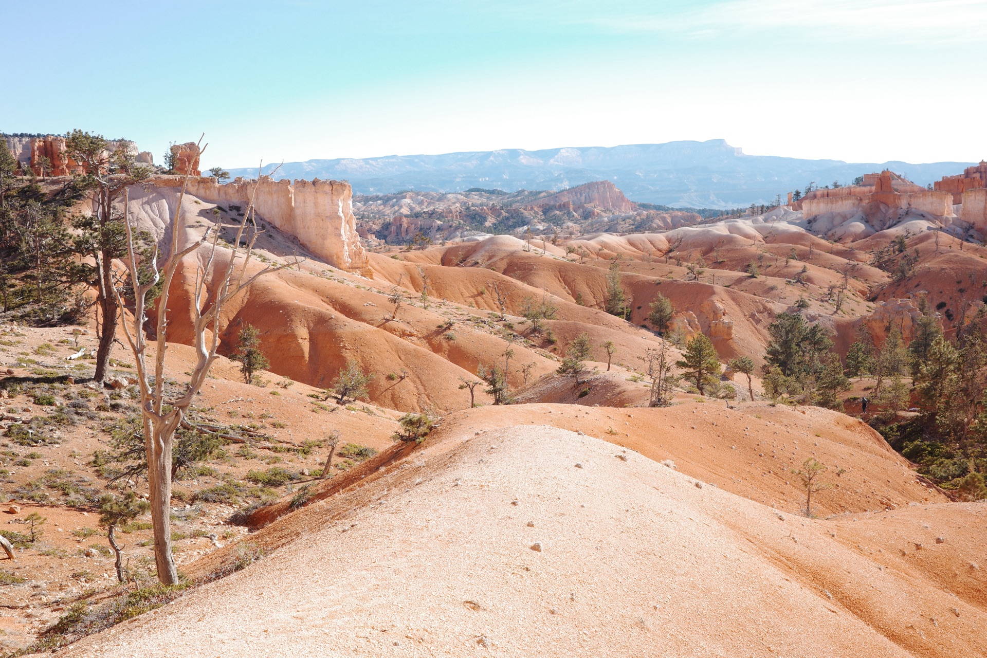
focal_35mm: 40
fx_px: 1097
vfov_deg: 33.4
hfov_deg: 48.5
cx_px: 494
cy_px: 329
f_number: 4
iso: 100
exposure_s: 1/100
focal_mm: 26
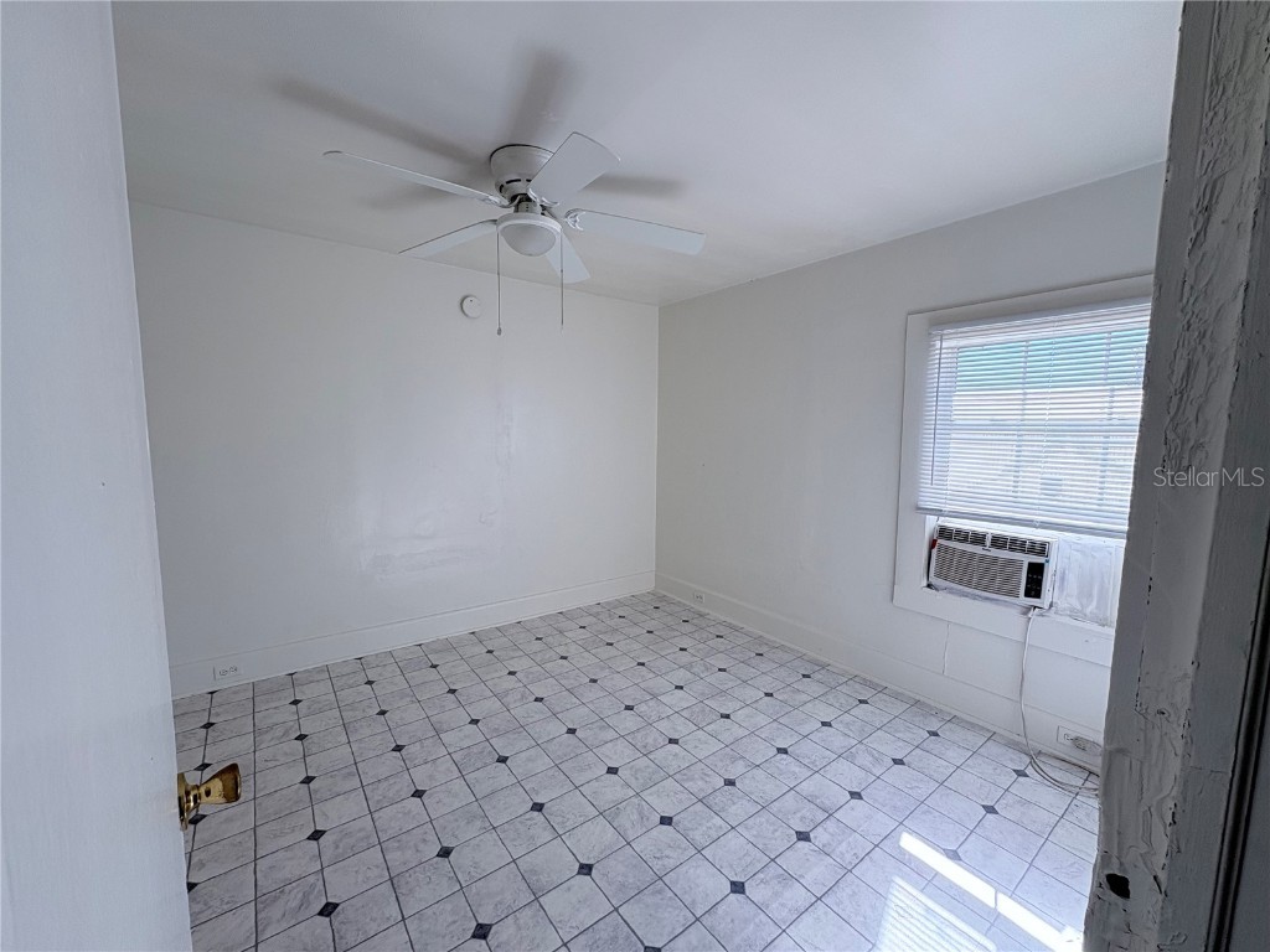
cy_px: 476
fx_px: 514
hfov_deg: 102.1
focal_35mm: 14
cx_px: 635
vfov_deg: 85.7
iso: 40
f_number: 2.2
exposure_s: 1/160
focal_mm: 2.22
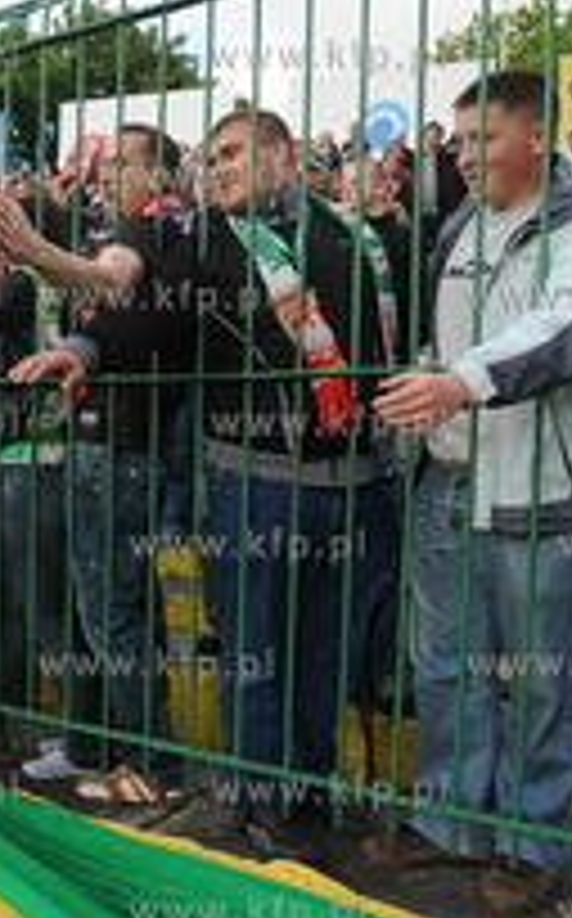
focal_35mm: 34
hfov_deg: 35.1
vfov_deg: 56.7
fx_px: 850
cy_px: 482
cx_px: 59
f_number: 7.1
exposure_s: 1/200
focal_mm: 17
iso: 400
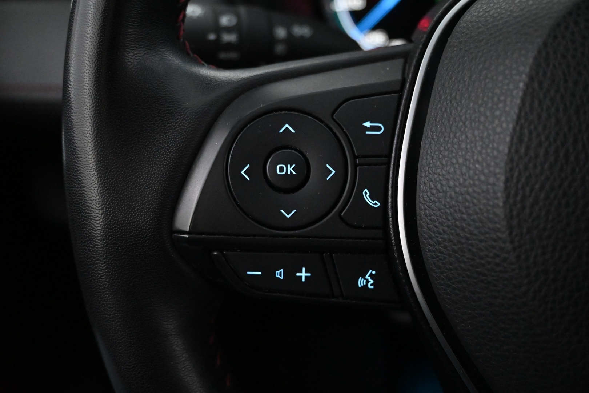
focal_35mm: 37
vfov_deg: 36.2
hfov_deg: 52.2
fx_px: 601
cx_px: 294
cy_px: 196
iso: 7200
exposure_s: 1/40
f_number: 4.2
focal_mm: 24.5
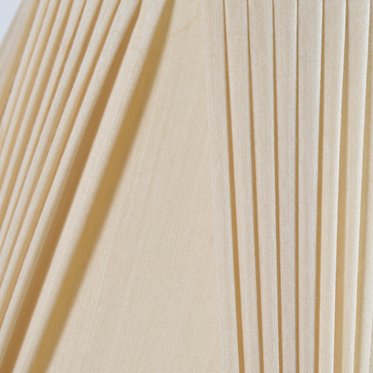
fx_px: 1472
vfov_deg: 14.4
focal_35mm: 121
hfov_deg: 14.4
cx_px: 304
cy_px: 203
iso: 100
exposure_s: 1/80
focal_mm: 55
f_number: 7.1
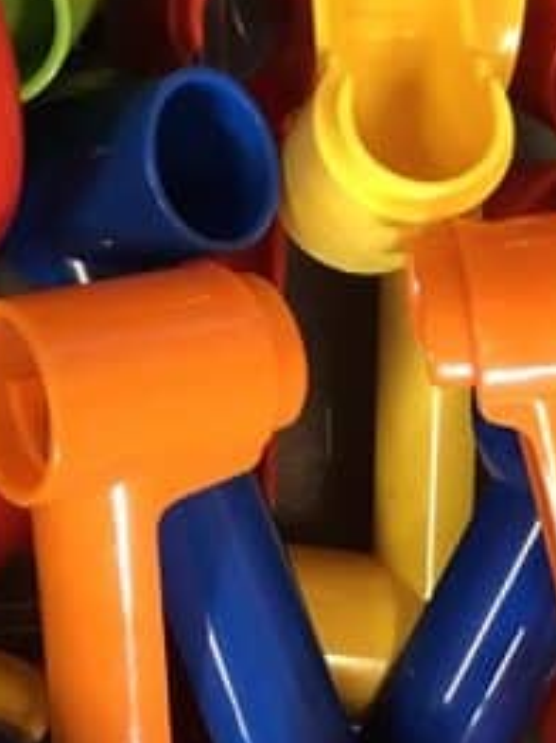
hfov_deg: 13.3
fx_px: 2295
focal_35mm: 107
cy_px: -11
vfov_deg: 17.9
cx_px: -156
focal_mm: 4
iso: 100
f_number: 1.8
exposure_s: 1/17
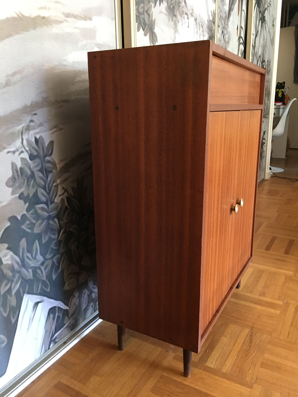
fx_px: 333
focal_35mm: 29
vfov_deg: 61.7
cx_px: 149
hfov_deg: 48.2
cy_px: 198
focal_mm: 4.15
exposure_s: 1/10
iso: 100
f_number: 2.2
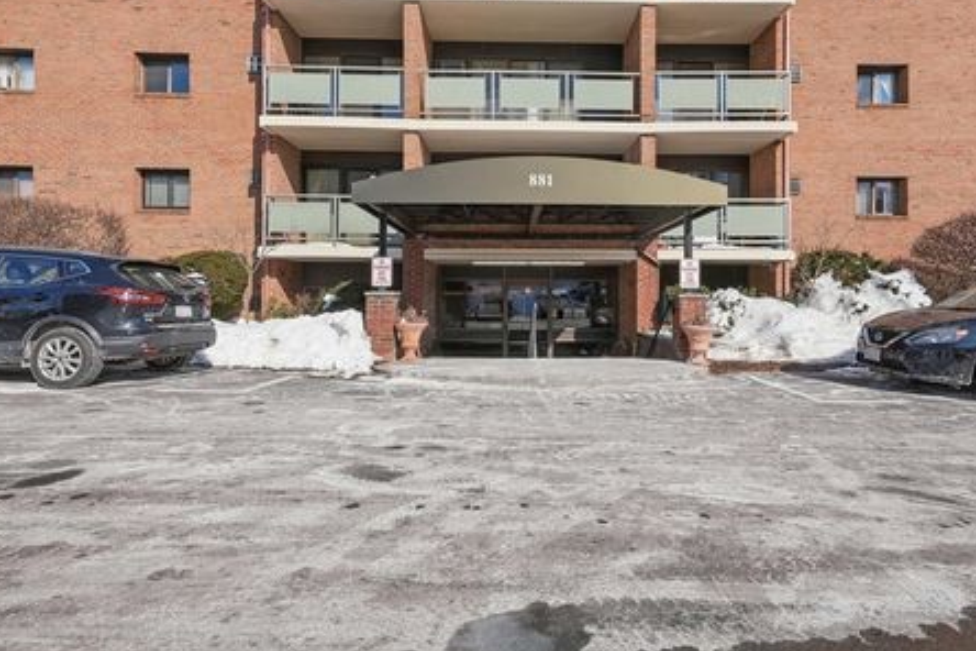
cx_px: 521
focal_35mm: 19
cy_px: 300
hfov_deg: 88.1
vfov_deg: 65.7
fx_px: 503
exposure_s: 1/4000
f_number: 7.1
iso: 800
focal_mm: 11
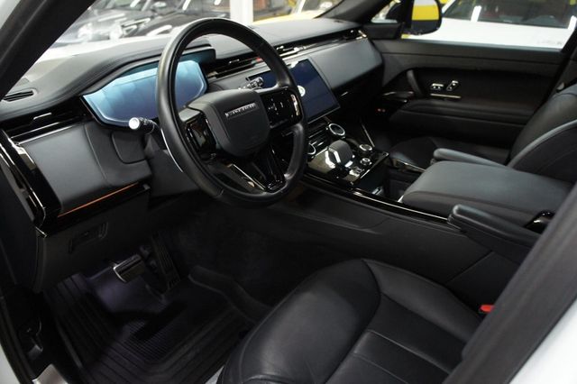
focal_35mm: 27
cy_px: 192
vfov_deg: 47.9
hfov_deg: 67.4
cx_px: 288
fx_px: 433
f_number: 3.5
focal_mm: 18
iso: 1250
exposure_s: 1/30
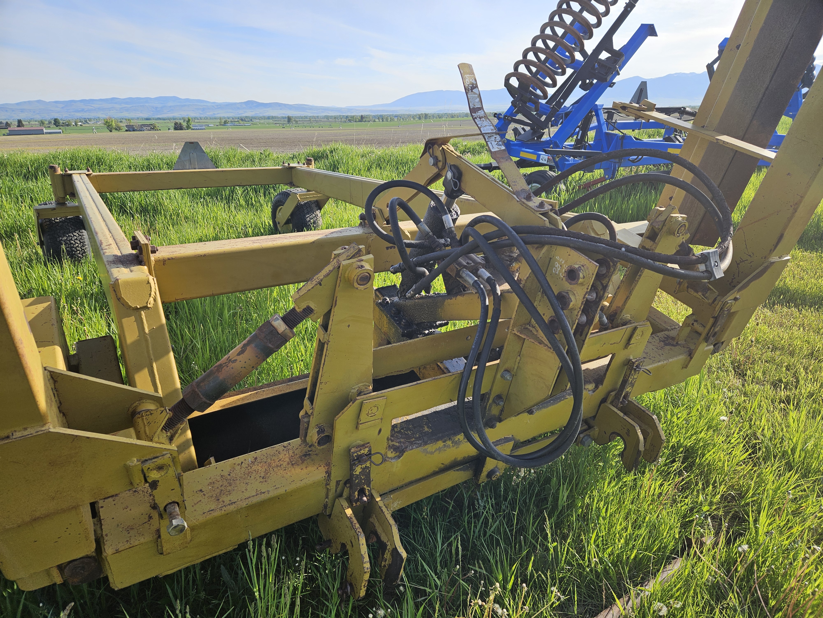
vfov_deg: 58.9
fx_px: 547
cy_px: 309
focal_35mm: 23
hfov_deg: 73.9
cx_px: 412
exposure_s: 1/942
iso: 25
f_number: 1.8
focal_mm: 5.4
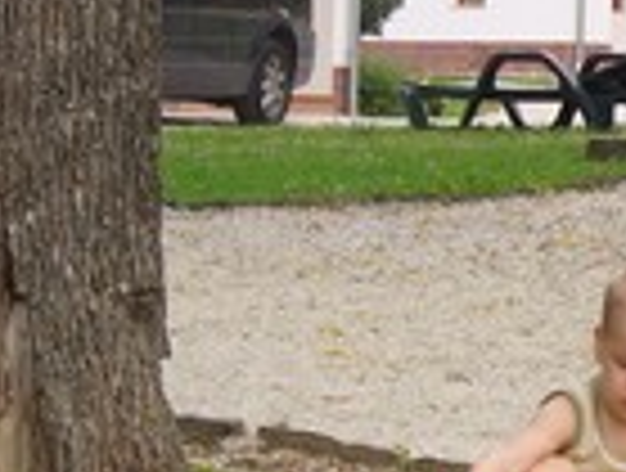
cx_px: 608
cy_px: 346
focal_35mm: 198
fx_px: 3590
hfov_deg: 9.9
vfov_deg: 7.5
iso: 64
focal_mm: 11.4
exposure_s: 1/250
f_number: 3.2
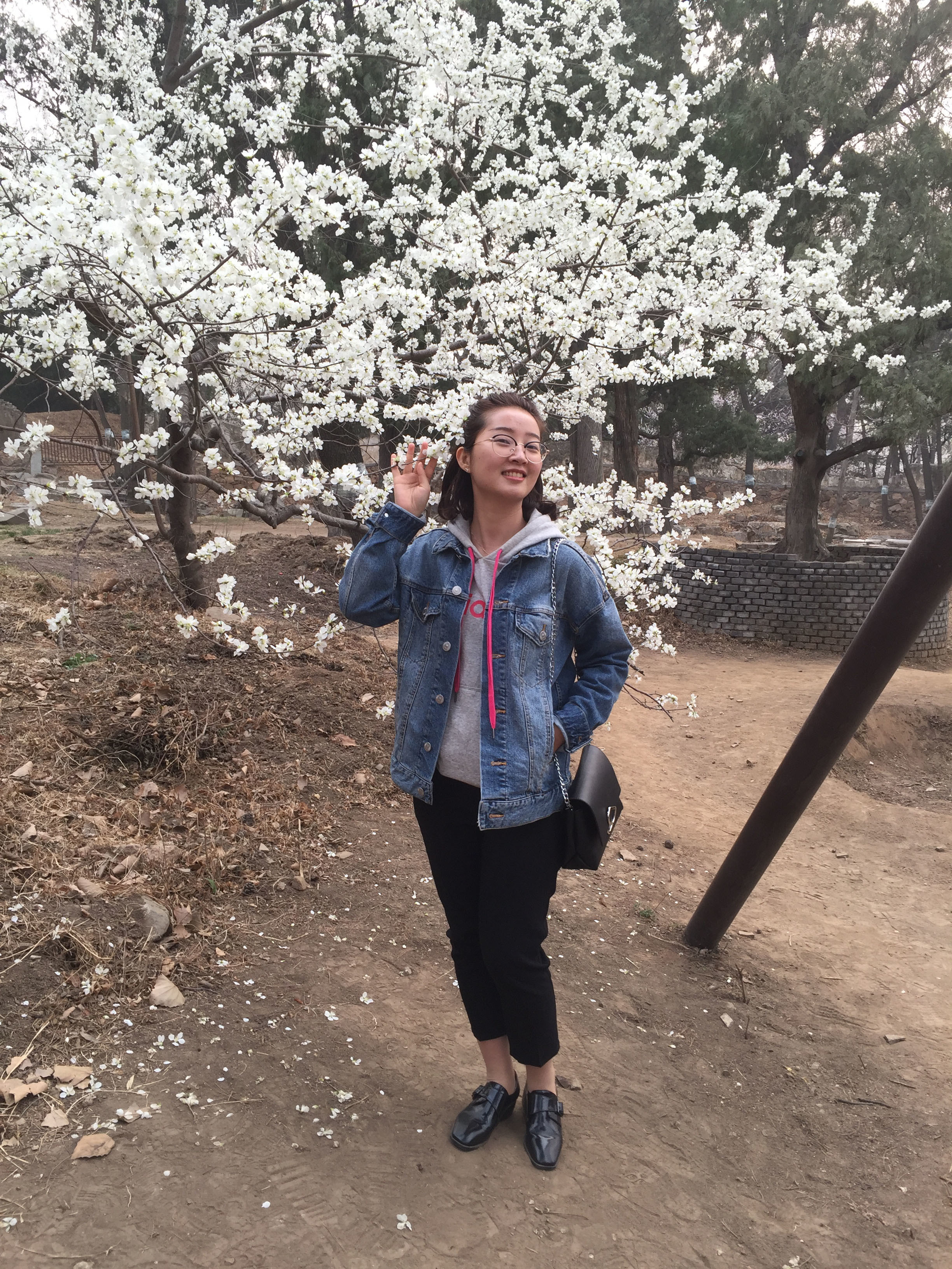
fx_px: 1063
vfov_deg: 61.7
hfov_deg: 48.2
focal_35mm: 29
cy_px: 634
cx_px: 476
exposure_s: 1/50
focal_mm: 4.15
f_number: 2.2
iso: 32
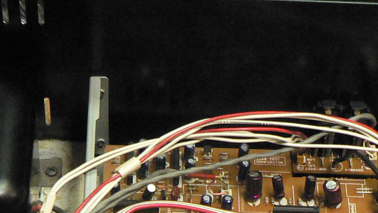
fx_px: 1173
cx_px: 127
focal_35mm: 117
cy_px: 400
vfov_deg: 9.8
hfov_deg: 18.3
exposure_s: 1/40
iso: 400
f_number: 2.8
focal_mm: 6
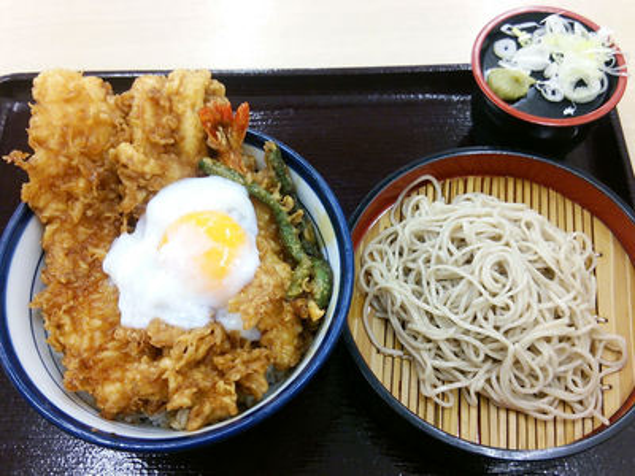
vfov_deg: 46.8
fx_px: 550
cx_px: 318
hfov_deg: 60.0
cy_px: 238
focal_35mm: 30
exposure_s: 1/59
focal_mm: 4.06
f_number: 1.94
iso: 64
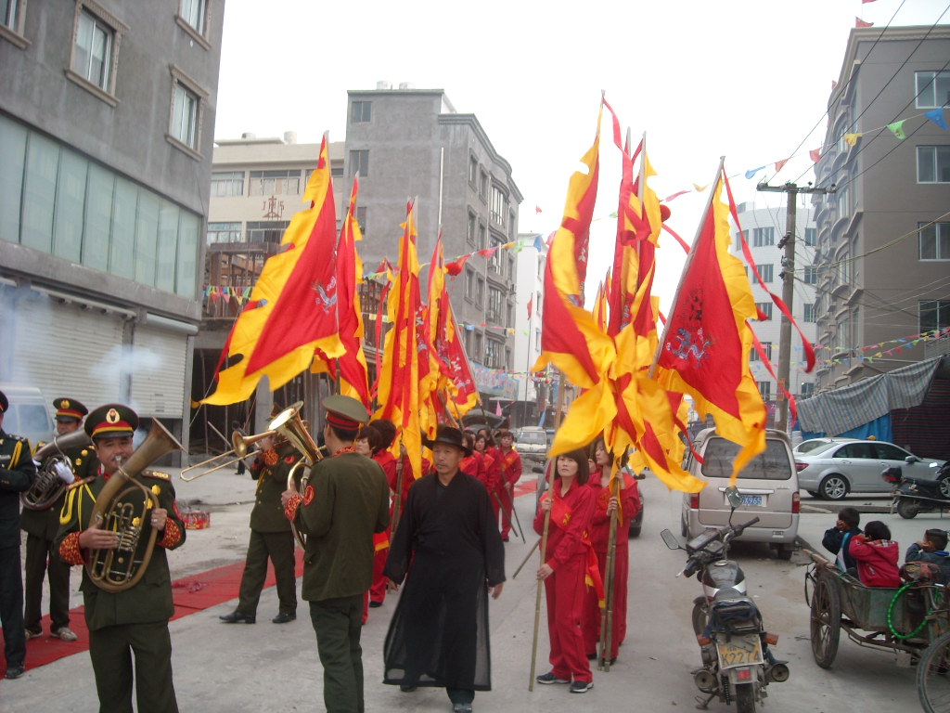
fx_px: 961
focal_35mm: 35
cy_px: 356
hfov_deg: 52.6
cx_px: 475
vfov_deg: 40.7
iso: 67
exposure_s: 1/60
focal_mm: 5.7
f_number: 2.8
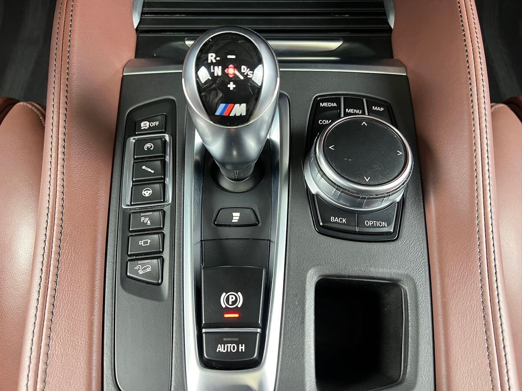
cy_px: 196
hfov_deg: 67.3
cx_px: 261
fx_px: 392
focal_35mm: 26
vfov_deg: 53.1
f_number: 1.5
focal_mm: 5.7
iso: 320
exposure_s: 1/50
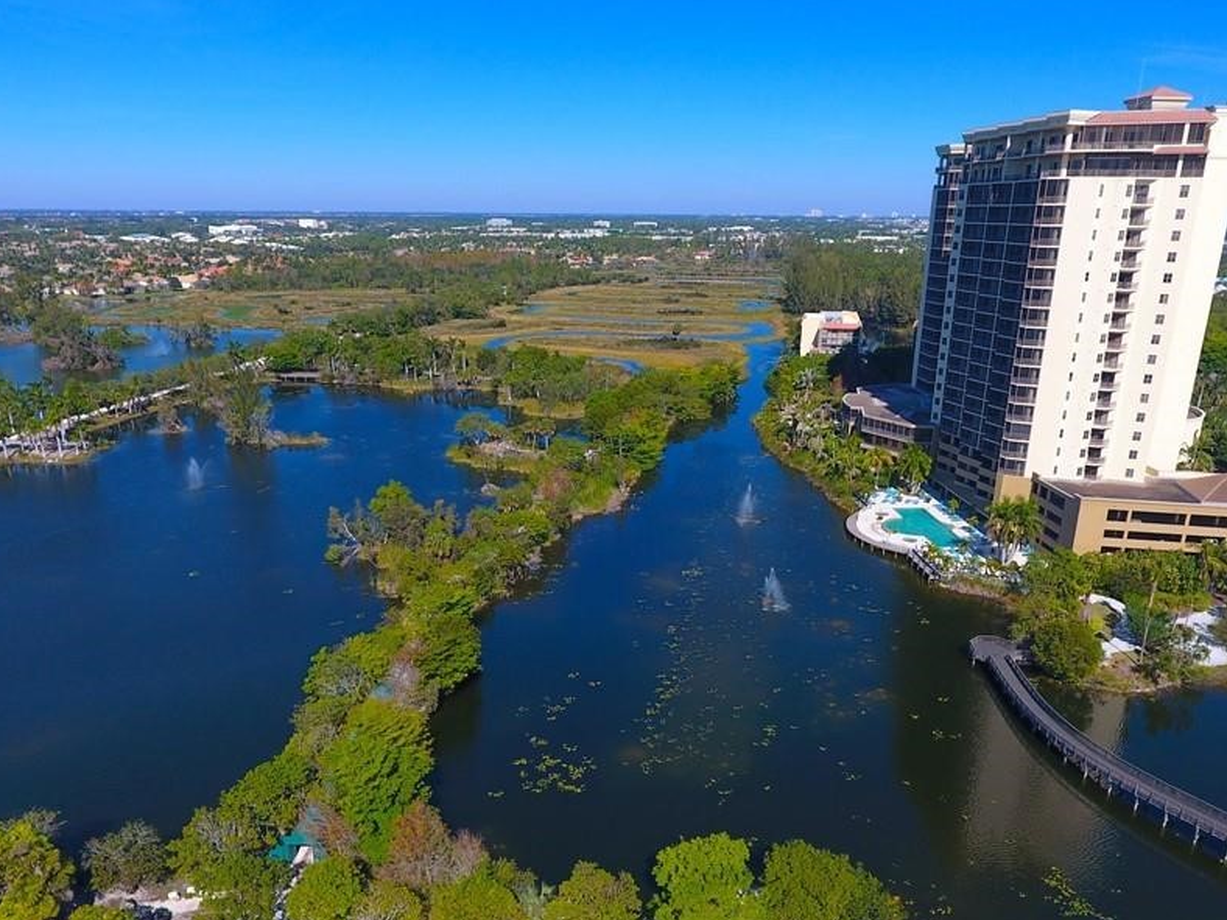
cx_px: 631
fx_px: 922
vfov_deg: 52.7
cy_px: 556
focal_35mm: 26
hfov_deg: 67.3
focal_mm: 3.61
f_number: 2.8
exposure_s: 1/981
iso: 100
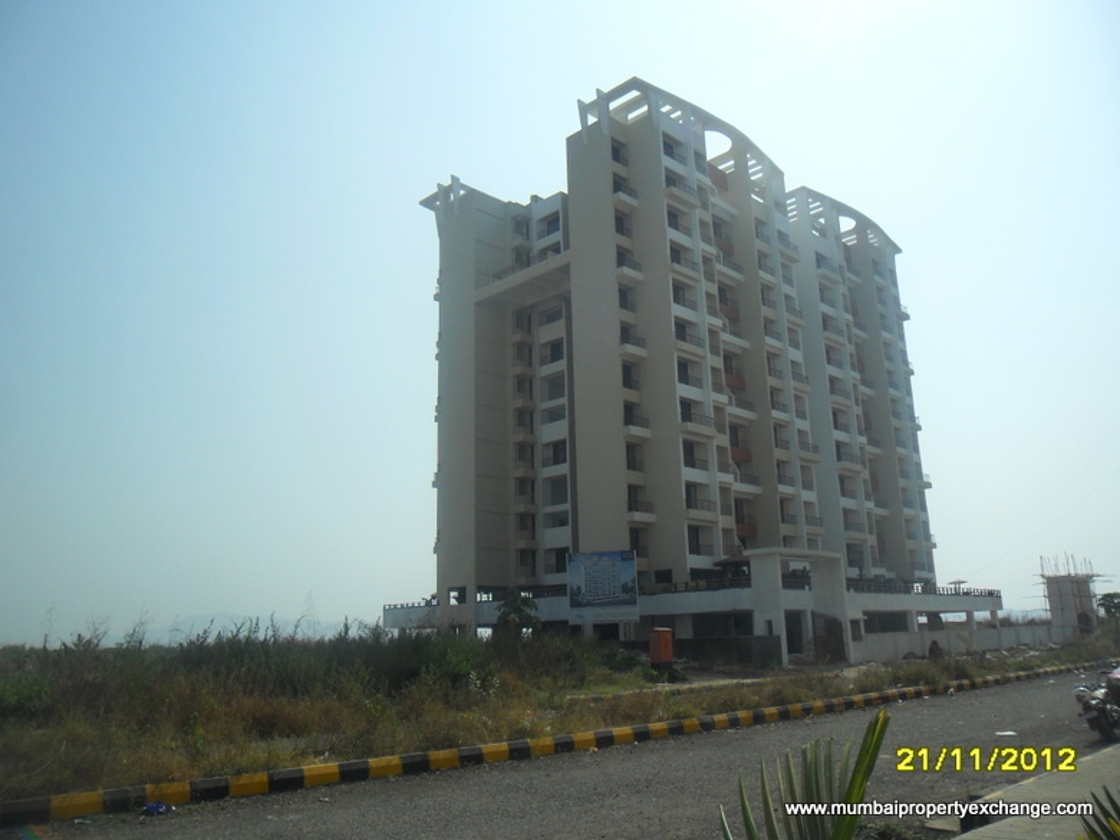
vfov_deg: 51.4
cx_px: 560
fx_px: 874
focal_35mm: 27
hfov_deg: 65.3
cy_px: 420
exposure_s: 1/350
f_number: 8.9
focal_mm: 4.9
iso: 100
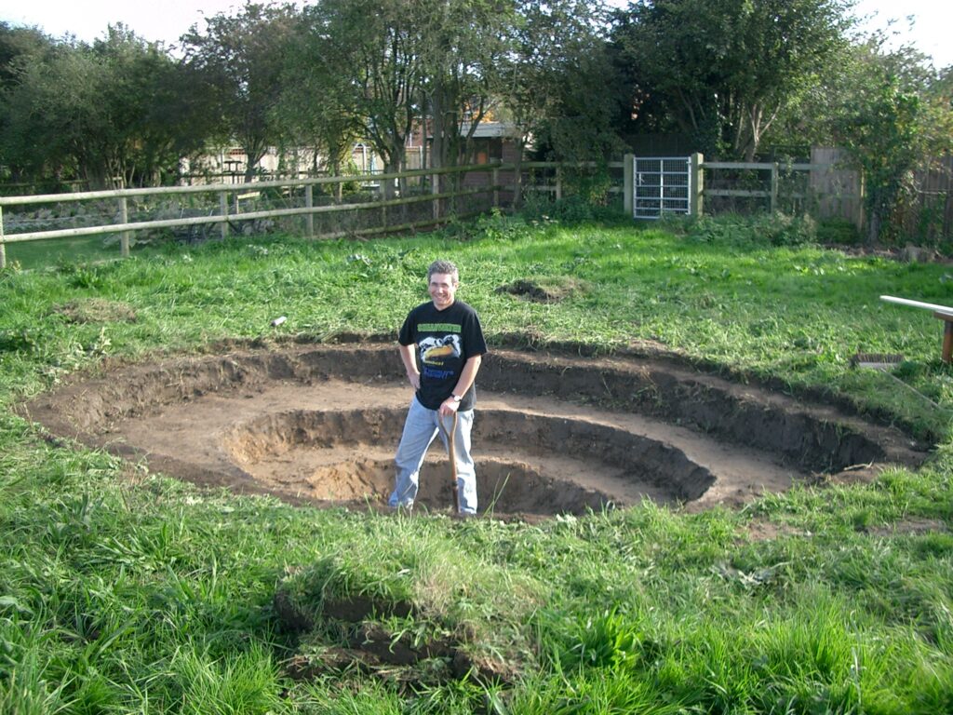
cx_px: 476
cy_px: 358
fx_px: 964
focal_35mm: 35
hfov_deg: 52.6
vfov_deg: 40.7
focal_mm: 5.8
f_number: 2.6
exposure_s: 1/160
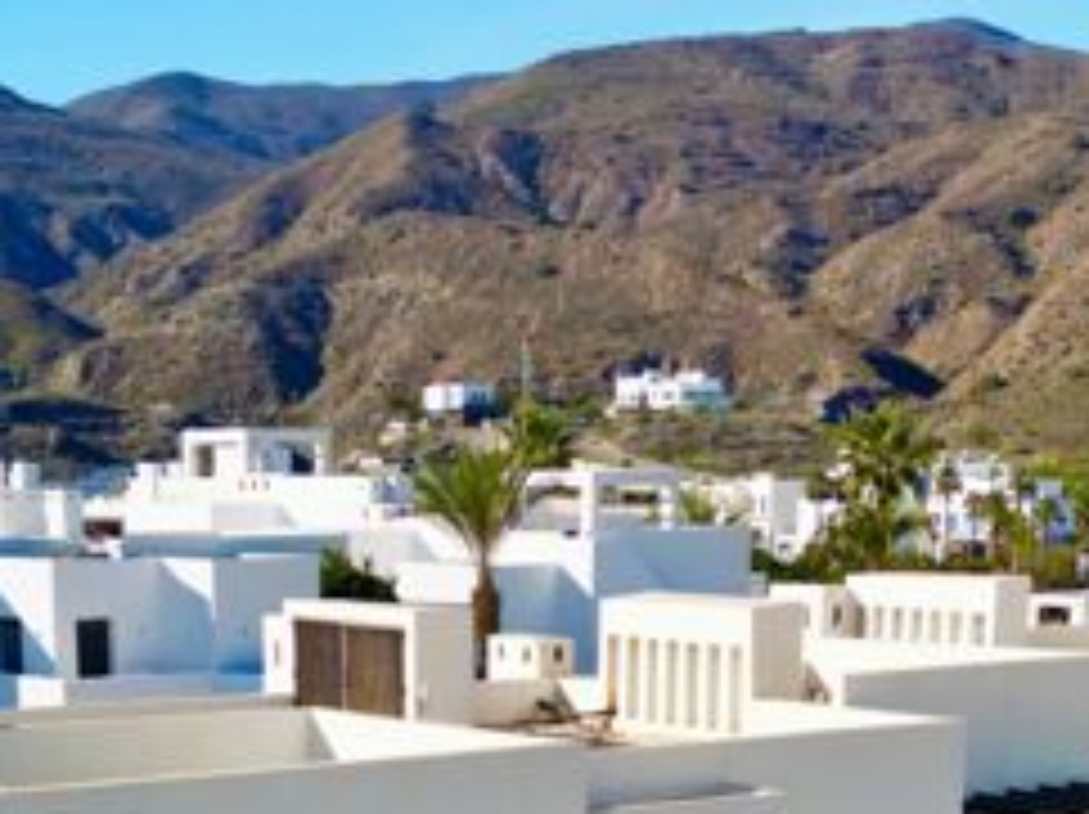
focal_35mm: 70
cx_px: 358
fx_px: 2200
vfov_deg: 19.8
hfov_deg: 27.6
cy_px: 962
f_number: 1.7
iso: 130
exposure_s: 1/100
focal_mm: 6.72
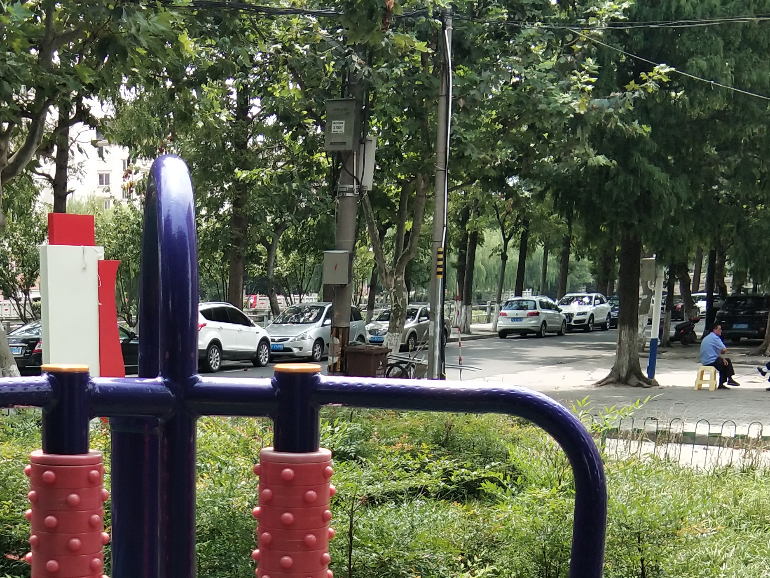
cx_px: 203
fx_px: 1535
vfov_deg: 20.4
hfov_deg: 27.8
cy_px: 627
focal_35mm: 69
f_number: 2.2
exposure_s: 1/365
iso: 50
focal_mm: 3.69
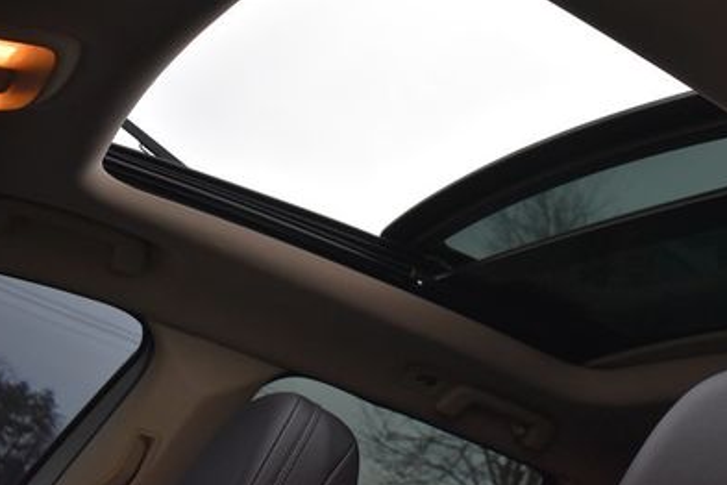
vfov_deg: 30.0
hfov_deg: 43.2
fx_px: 888
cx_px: 540
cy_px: 125
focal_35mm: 44
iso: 800
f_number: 3.5
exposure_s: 1/160
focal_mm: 18
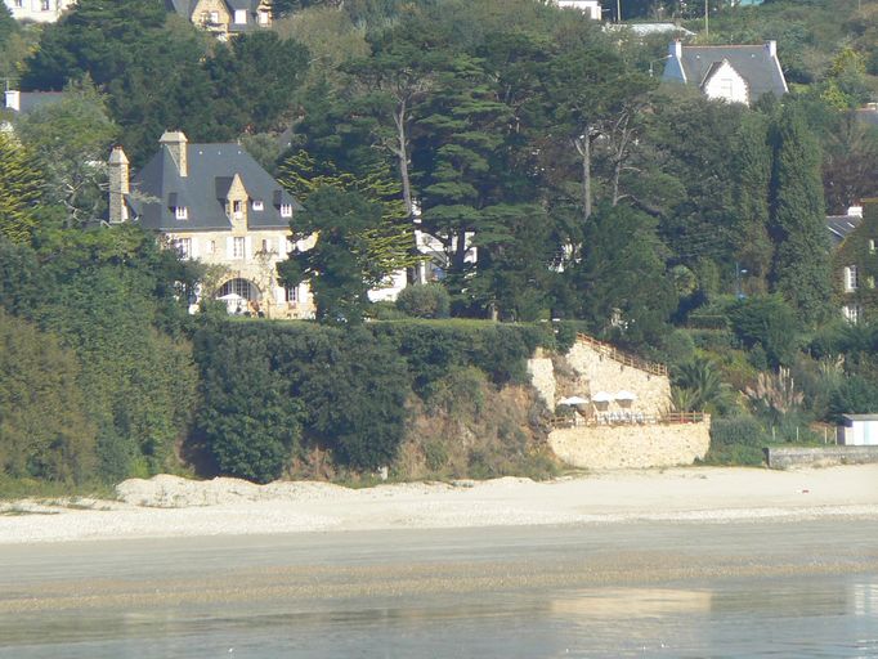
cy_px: 330
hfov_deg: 3.3
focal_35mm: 594
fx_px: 15072
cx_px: 439
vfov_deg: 2.5
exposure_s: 1/400
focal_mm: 72
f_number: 5.6
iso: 80
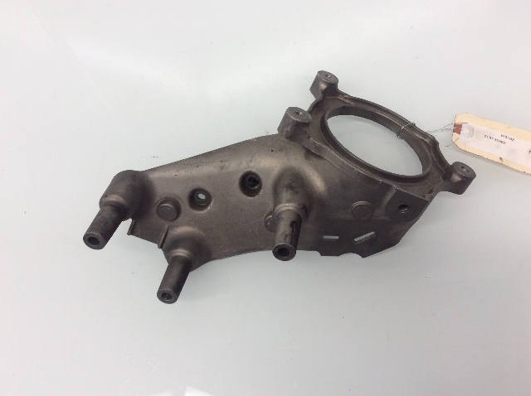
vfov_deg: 44.1
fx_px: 490
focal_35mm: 32
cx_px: 266
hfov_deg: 56.9
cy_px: 198
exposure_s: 1/60
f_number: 2.4
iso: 40
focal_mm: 3.3
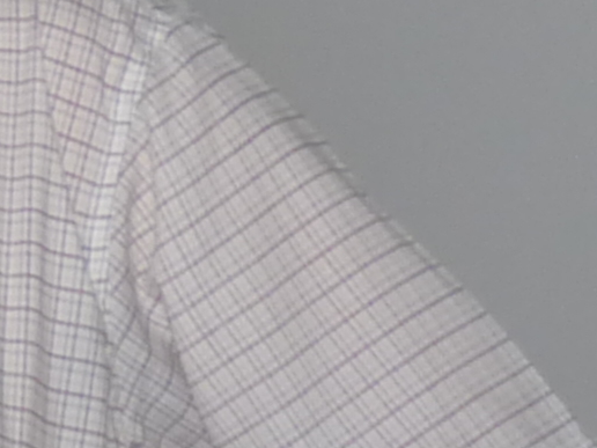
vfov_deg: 7.2
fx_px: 3536
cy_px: 199
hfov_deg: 9.0
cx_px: -655
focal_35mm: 205
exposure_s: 1/30
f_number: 2.8
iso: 160
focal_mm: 5.1
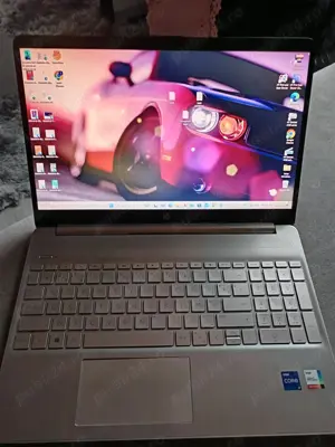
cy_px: 224
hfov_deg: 56.8
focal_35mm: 24
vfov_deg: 71.6
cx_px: 168
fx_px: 310
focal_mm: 5.31
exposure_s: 1/25
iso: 1344
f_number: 1.7
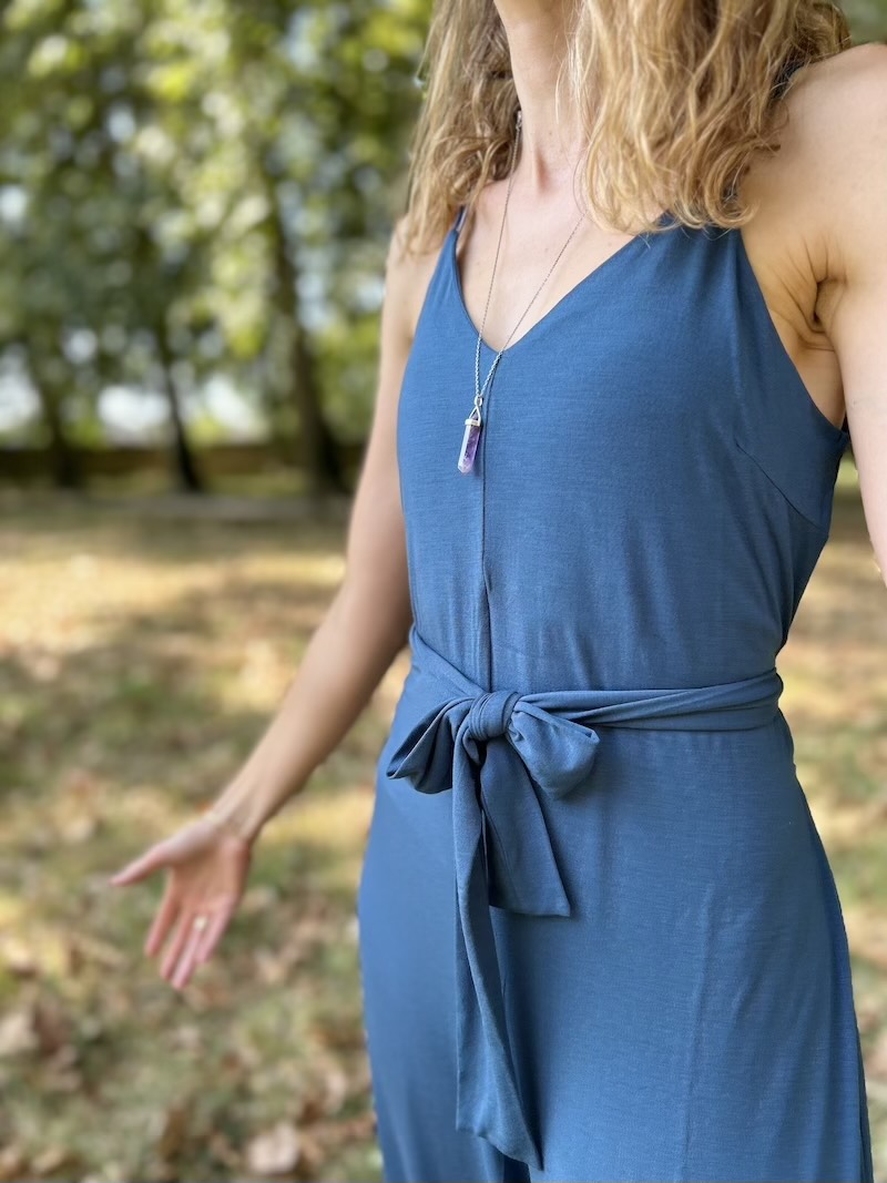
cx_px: 444
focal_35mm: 26
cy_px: 592
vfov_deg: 67.3
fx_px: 888
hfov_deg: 53.1
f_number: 1.5
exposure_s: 1/434
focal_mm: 5.7
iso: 50
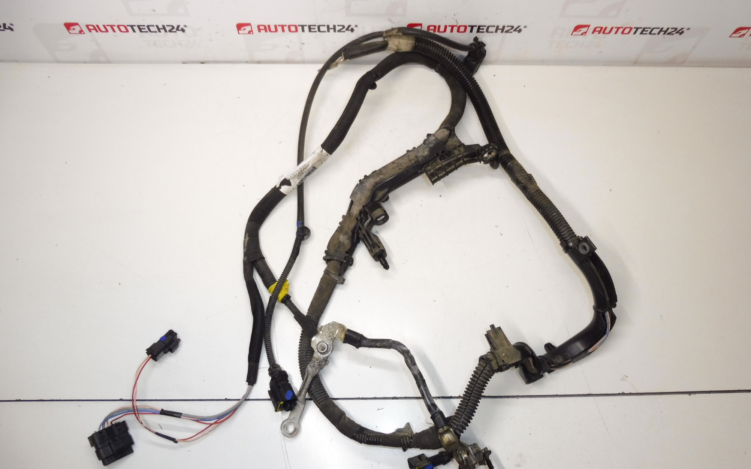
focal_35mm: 26
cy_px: 272
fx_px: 532
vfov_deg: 47.4
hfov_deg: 70.4
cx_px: 378
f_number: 3.5
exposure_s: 1/80
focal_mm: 4.3
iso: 200
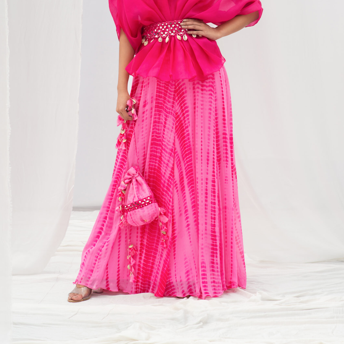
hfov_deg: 16.0
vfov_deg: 15.9
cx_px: 172
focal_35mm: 109
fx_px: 1225
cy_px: 85
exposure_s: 1/160
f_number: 7.1
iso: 250
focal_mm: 85
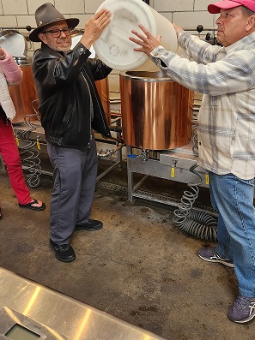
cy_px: 153
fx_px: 285
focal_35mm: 29
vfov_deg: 61.6
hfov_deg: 48.0
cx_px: 147
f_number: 1.8
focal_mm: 5.4
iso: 320
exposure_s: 1/120
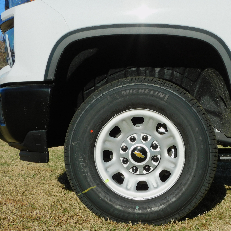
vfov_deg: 20.9
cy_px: 116
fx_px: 627
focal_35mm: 83
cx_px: 149
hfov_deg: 20.8
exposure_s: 1/1600
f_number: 5
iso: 125
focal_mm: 12.5
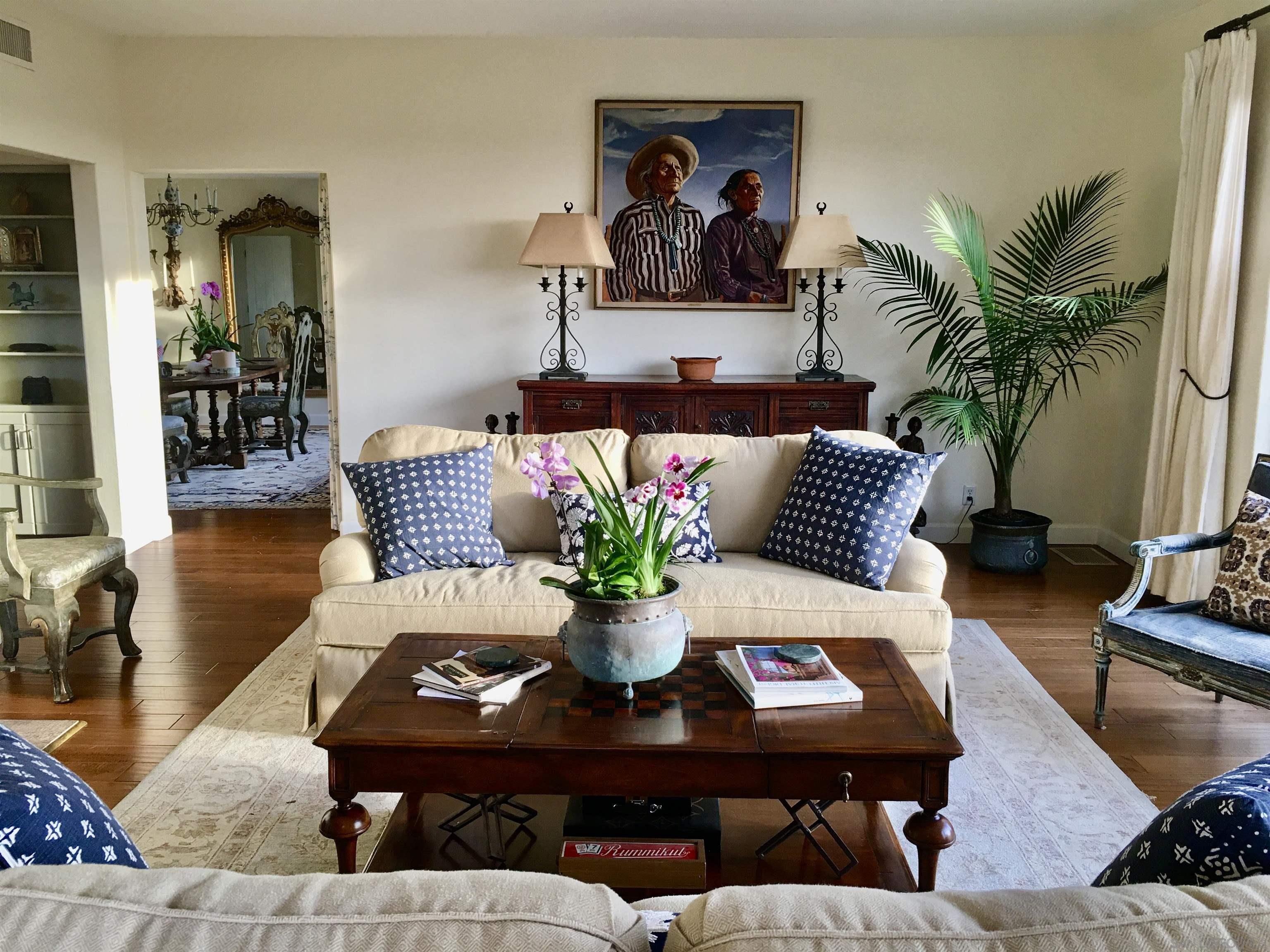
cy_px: 476
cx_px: 635
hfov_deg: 61.7
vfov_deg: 48.2
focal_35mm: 29
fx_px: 1064
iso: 25
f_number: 2.2
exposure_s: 1/30
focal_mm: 4.15
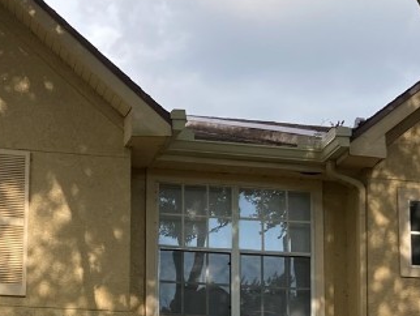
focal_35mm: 89
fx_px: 1081
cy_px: 336
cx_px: 112
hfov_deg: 21.8
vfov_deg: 16.2
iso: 20
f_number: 1.8
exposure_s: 1/1033
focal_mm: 3.99
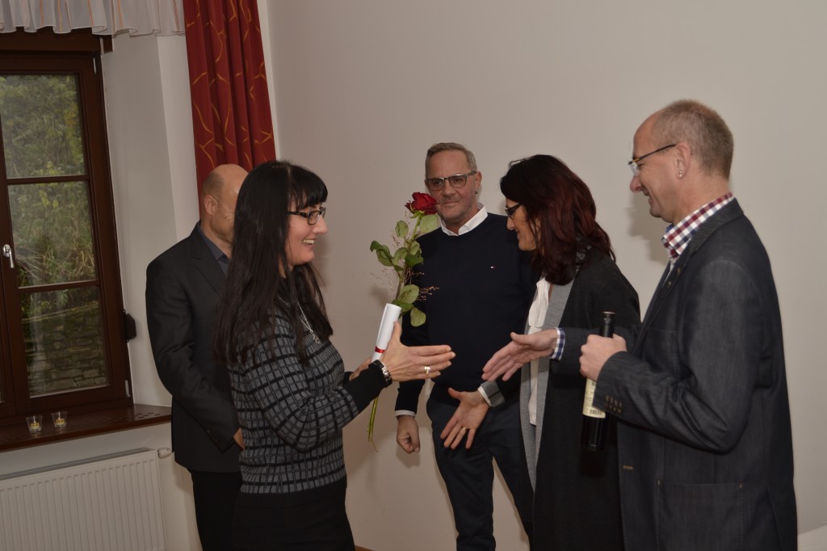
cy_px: 276
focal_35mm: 51
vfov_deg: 26.5
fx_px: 1171
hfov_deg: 38.9
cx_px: 414
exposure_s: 1/200
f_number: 5
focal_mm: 34
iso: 100
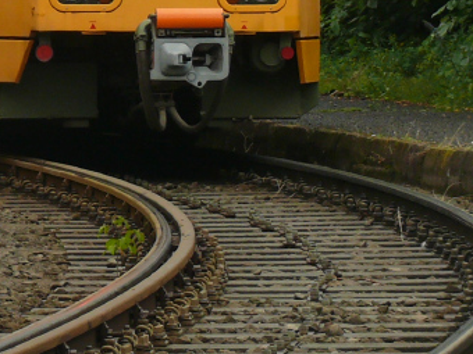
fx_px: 6381
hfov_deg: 4.2
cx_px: -338
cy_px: -220
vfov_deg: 3.2
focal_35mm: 467
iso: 100
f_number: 4
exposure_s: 1/320
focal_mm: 25.8
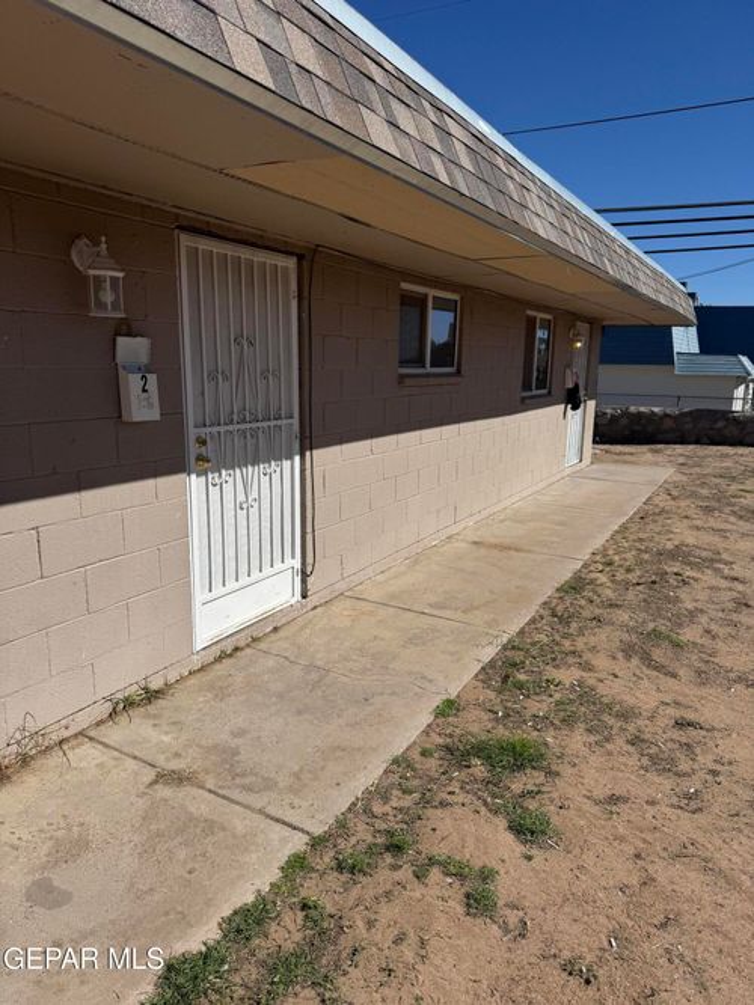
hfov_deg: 56.8
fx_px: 697
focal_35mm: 24
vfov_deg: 71.6
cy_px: 502
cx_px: 377
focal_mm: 6.76
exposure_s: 1/10417
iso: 80
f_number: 1.78
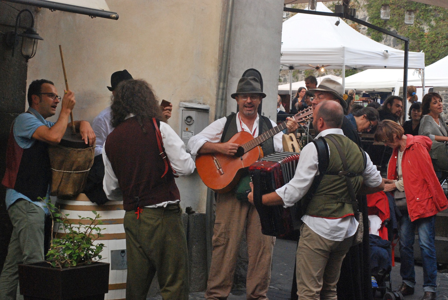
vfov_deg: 14.1
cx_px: 224
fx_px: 1215
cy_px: 150
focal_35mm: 98
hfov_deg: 20.9
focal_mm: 65
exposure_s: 1/125
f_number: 11
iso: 1600
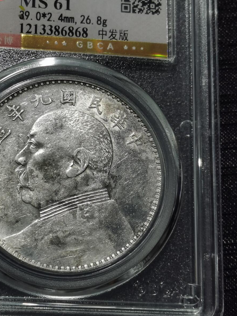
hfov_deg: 15.7
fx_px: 858
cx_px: 62
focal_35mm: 94
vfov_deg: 20.8
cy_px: 120
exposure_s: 1/139
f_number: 1.8
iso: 50
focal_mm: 5.58
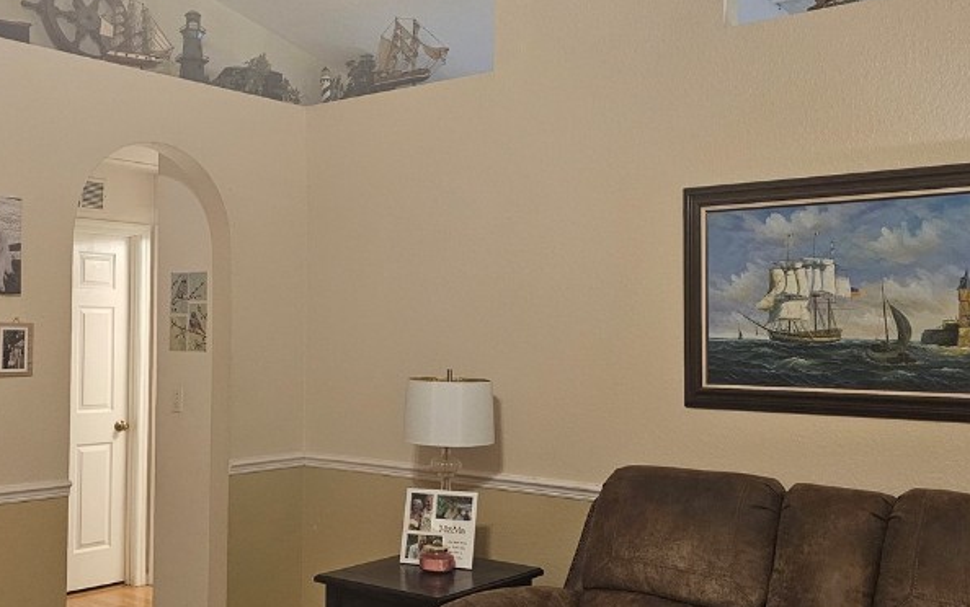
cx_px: 345
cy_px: 287
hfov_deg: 46.6
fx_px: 1111
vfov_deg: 30.6
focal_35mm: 42
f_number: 1.7
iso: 800
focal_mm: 6.3
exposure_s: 1/60
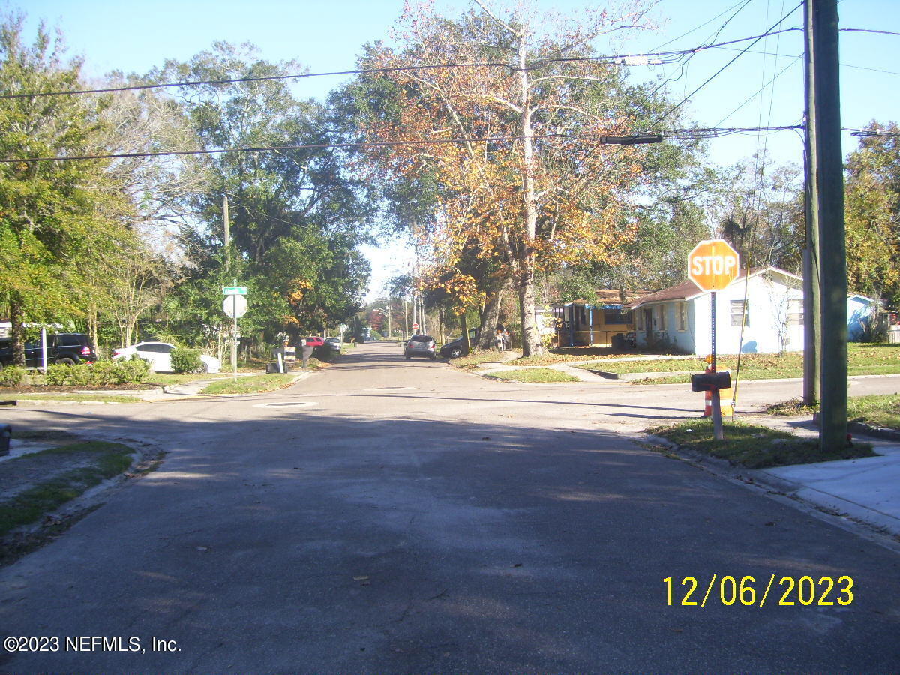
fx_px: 936
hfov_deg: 51.4
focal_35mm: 36
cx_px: 450
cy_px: 338
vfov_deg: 39.7
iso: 80
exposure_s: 1/640
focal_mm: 6
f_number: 2.7
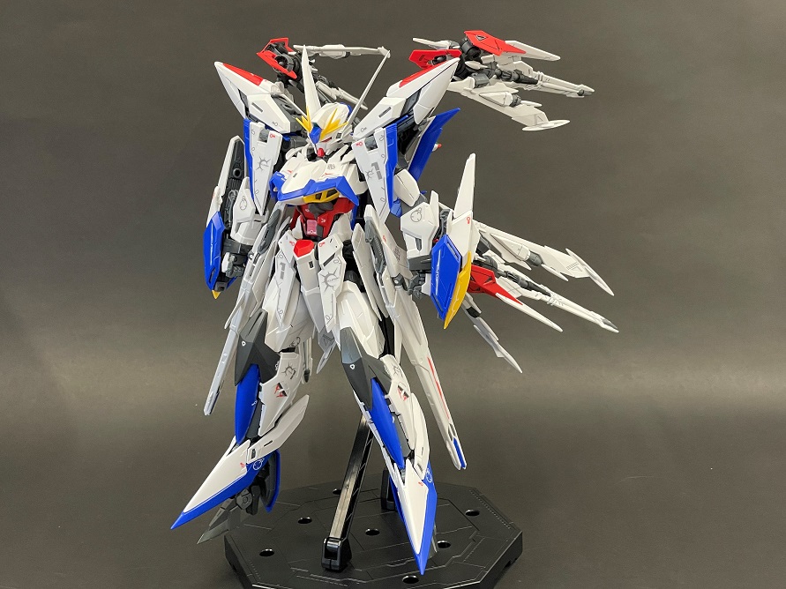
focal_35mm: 52
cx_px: 393
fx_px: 1181
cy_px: 294
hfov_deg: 36.8
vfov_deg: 28.0
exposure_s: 1/60
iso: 100
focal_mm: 6
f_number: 2
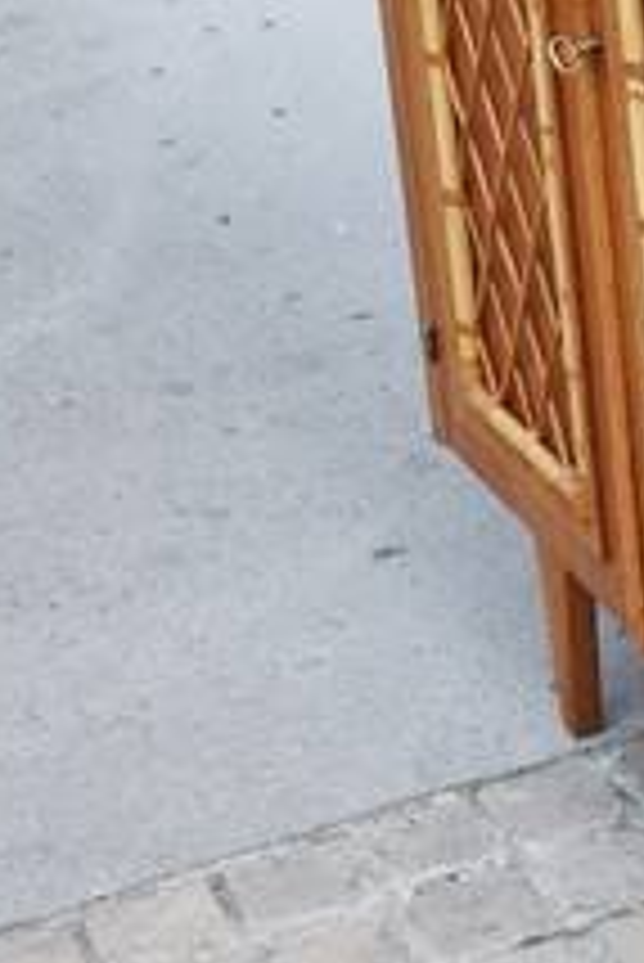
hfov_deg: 10.1
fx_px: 3456
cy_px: 320
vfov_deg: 15.8
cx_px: 1094
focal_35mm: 129
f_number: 4
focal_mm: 24
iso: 100
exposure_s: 1/100
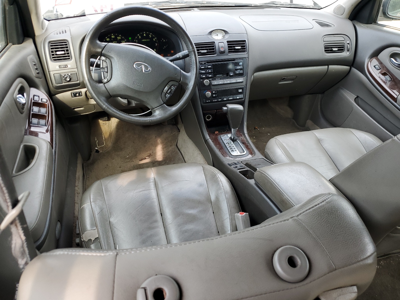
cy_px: 150
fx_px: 300
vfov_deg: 53.1
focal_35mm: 26
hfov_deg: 67.3
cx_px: 200
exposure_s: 1/167
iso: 50
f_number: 1.5
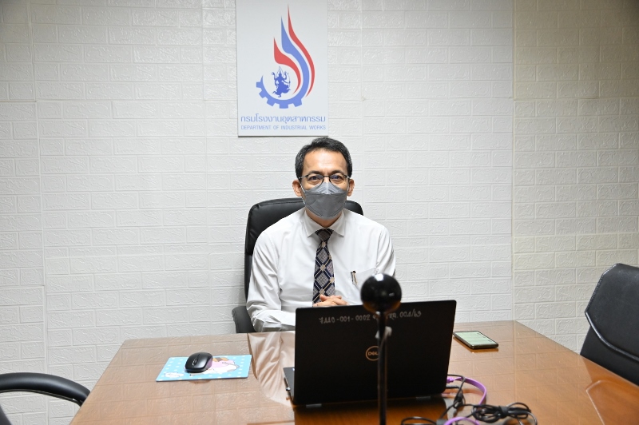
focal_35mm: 40
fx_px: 709
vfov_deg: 33.3
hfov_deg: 48.5
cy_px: 212
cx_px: 320
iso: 3200
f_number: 5
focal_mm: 40
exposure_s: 1/100
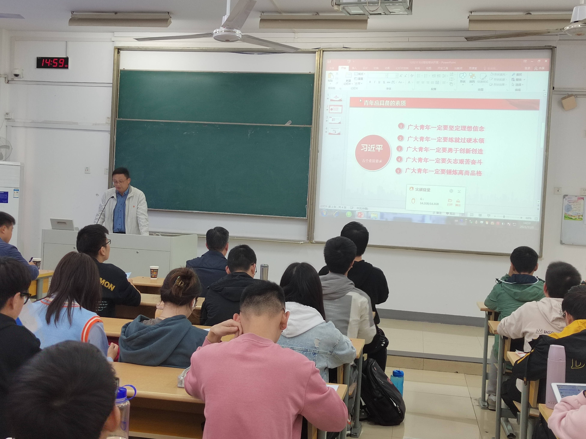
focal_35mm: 40
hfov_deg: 46.8
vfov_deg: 36.0
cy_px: 220
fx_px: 677
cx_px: 293
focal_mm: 5.52
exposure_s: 1/100
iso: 1316
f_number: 1.9
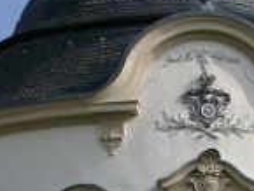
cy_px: 275
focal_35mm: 188
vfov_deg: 7.8
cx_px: 135
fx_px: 1381
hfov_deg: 10.5
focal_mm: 7.13
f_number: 4
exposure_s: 1/1032
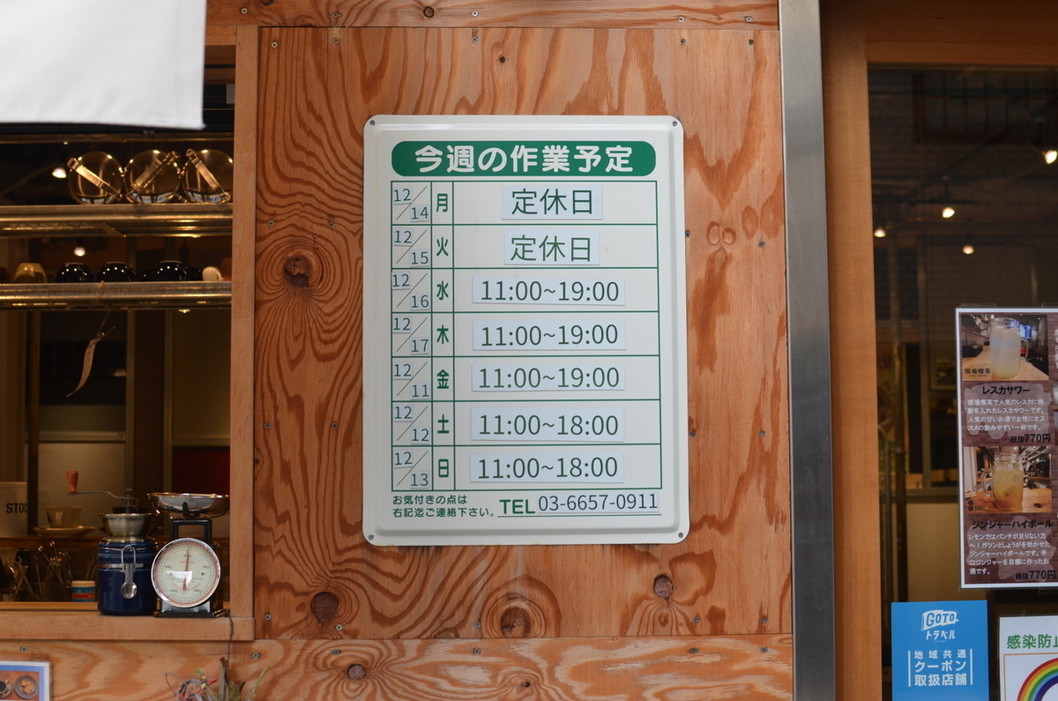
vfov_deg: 25.6
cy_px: 350
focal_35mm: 52
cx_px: 529
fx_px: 1540
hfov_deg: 37.9
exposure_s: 1/100
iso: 400
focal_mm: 35
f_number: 5
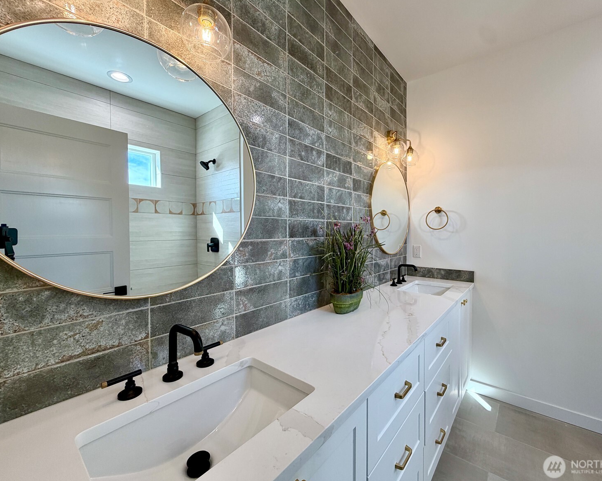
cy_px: 236
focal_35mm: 15
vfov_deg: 84.0
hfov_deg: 96.7
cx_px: 320
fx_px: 267
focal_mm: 2.22
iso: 64
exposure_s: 1/120
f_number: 2.2
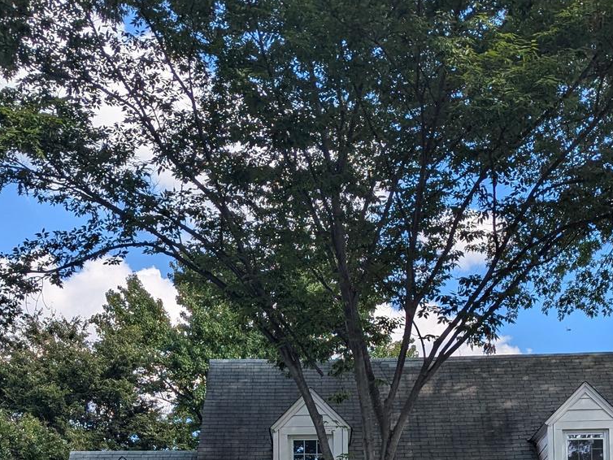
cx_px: 293
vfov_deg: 20.4
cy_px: 621
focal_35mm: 65
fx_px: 1151
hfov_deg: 29.8
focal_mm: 6.81
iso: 46
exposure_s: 1/1316
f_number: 1.85
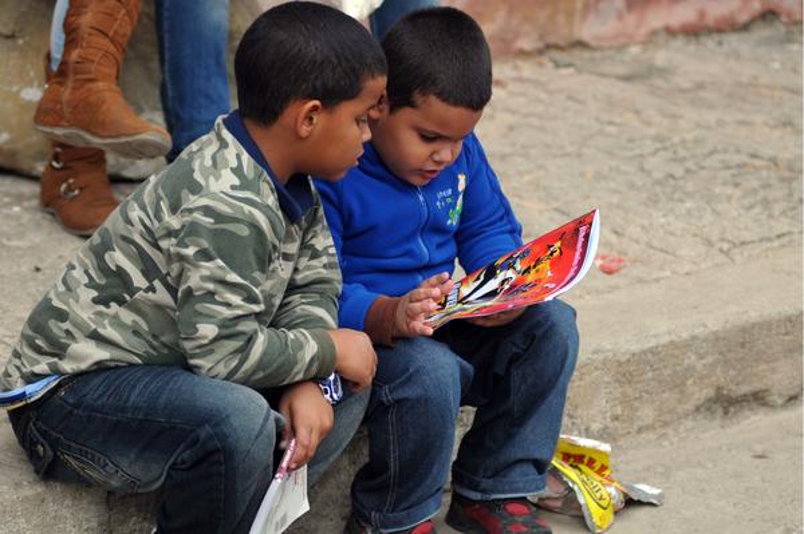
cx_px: 402
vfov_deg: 11.4
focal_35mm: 120
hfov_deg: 17.1
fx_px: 2678
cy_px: 267
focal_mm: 80
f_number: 2.8
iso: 200
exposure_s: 1/800
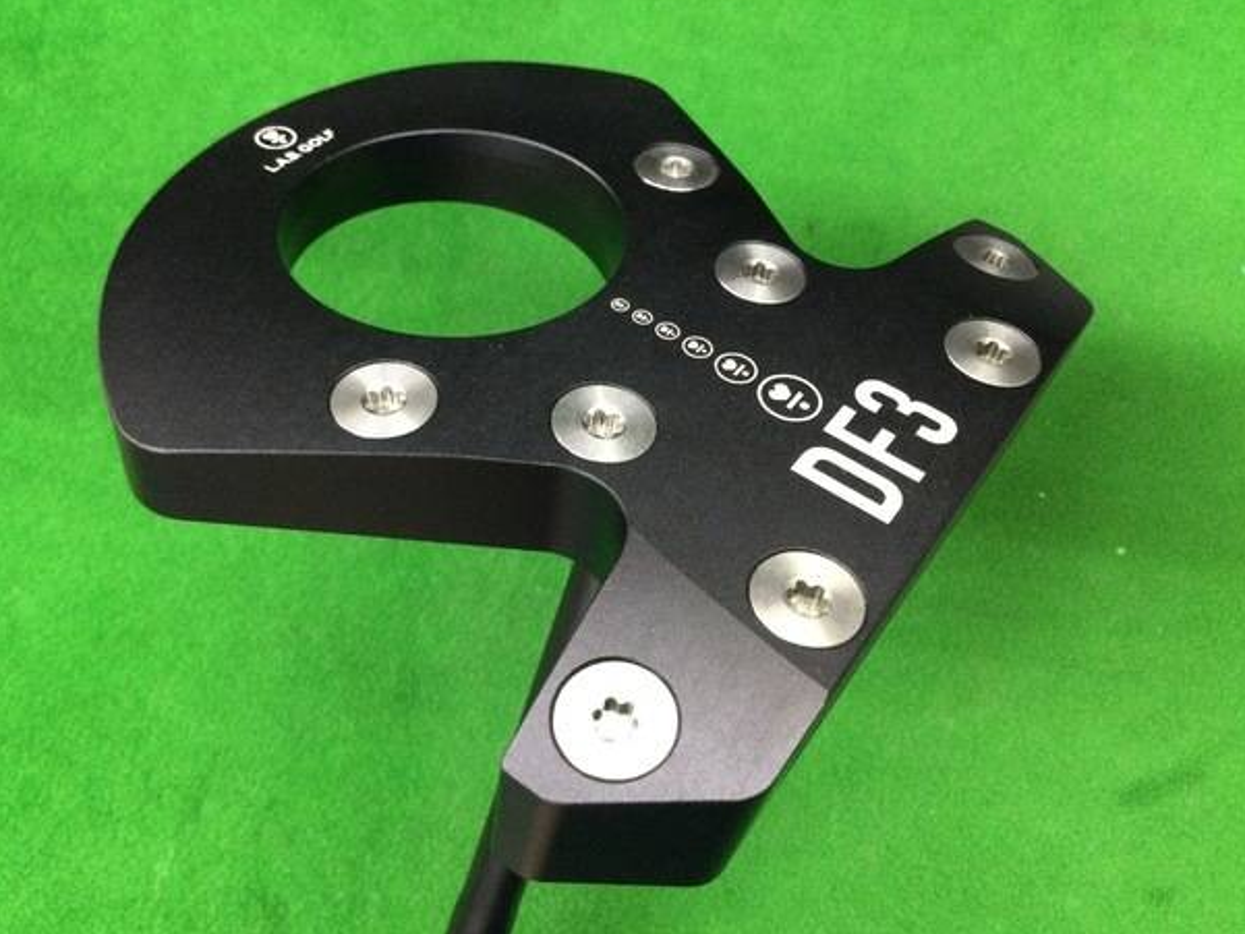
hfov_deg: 55.3
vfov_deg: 43.0
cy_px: 474
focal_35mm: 33
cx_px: 588
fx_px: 1187
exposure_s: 1/24
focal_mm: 3.3
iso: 200
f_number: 2.4
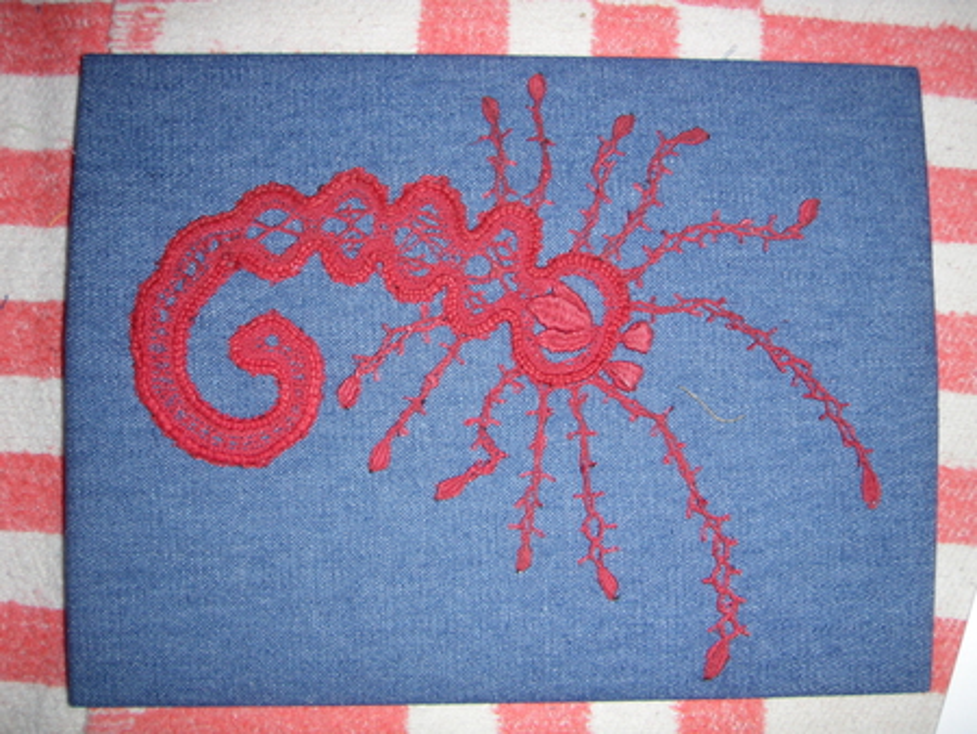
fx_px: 1073
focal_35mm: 38
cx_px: 488
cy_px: 367
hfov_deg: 49.0
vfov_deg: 37.8
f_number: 6.6
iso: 100
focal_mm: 6.7
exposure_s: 1/30
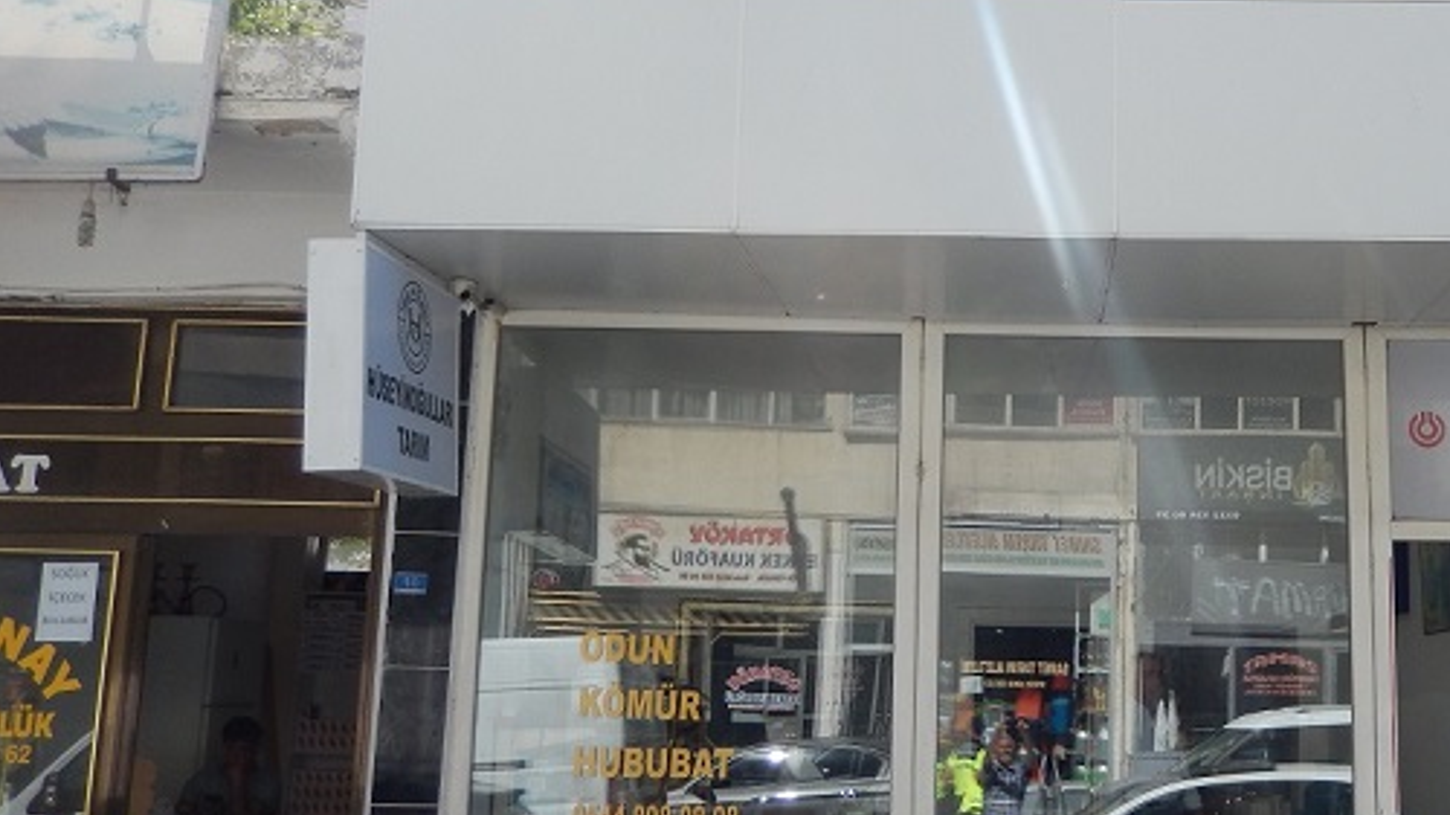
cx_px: 1057
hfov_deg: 48.8
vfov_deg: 29.7
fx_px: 1538
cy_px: 448
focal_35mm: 40
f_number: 3.4
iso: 125
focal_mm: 4.5
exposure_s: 1/800
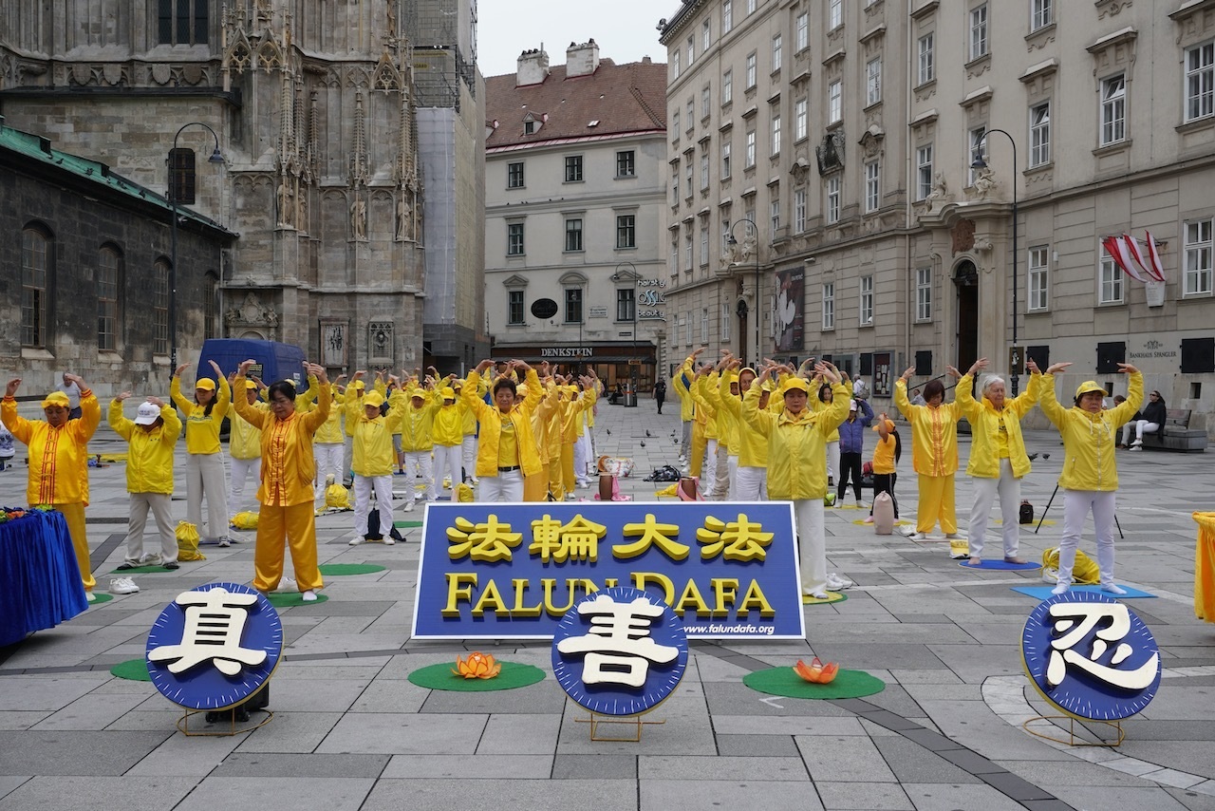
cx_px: 608
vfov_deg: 34.2
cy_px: 406
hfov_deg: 49.5
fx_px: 1316
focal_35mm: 39
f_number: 8
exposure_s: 1/125
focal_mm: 26
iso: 100
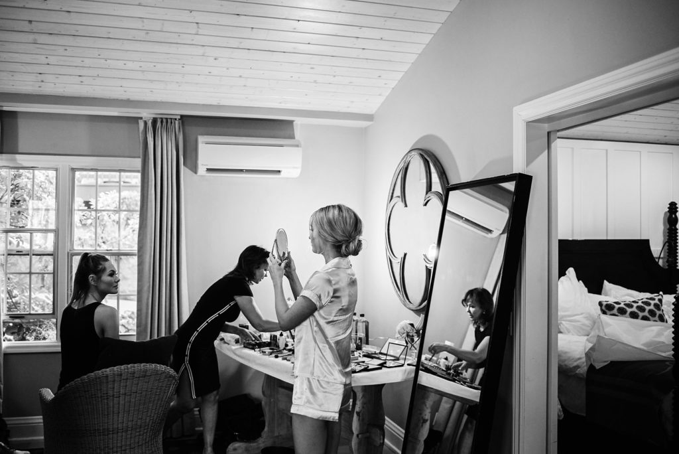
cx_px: 340
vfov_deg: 37.9
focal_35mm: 35
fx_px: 660
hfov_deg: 54.4
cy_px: 227
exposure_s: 1/200
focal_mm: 35
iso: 200
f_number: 2.2
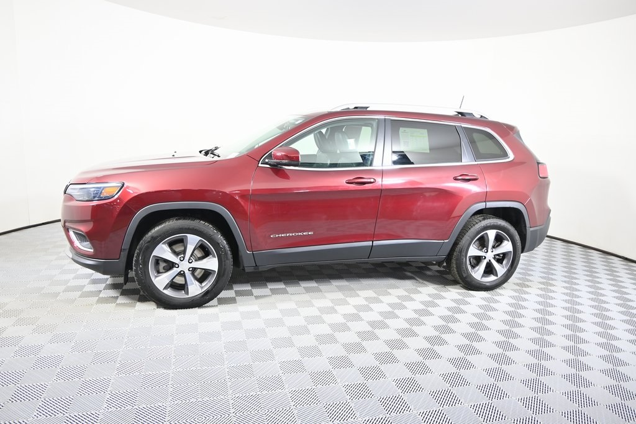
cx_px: 318
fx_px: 424
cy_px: 212
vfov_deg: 53.1
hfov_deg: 73.7
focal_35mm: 24
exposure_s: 1/25
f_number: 3.5
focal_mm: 16
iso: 160
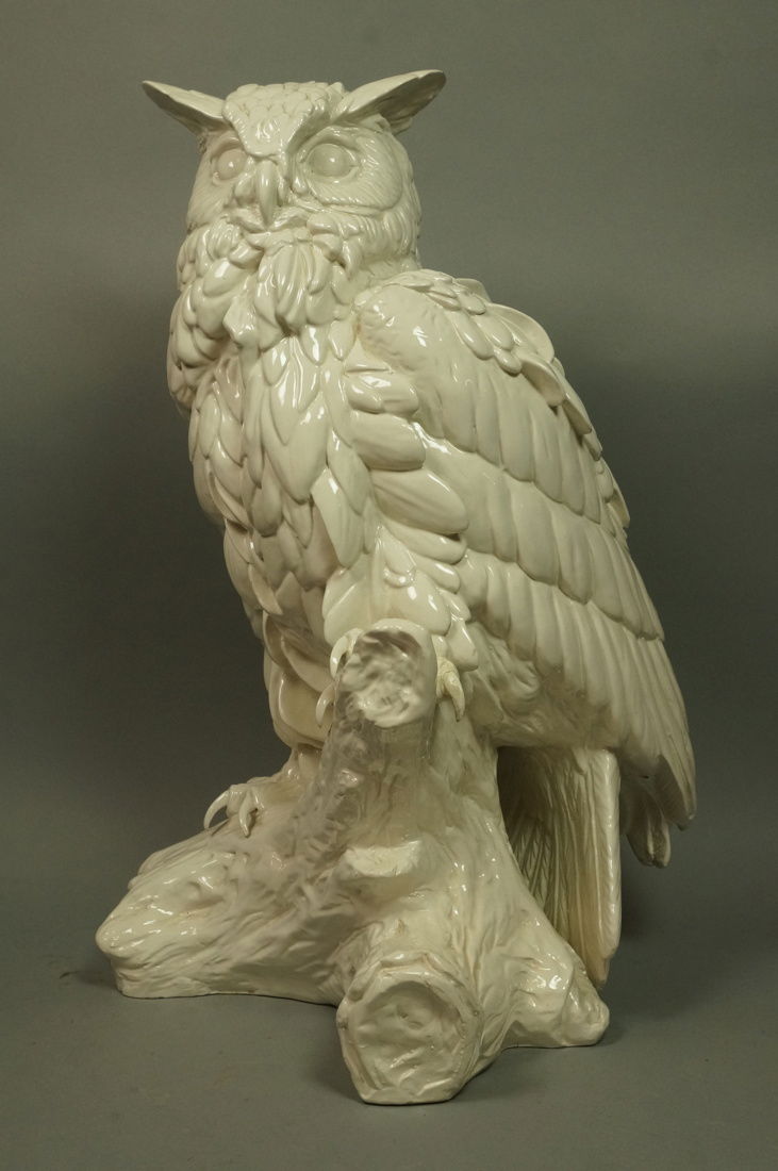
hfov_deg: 29.8
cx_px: 389
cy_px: 586
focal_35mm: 45
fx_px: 1462
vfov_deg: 43.6
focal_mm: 30
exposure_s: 1/60
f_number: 10
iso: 1000
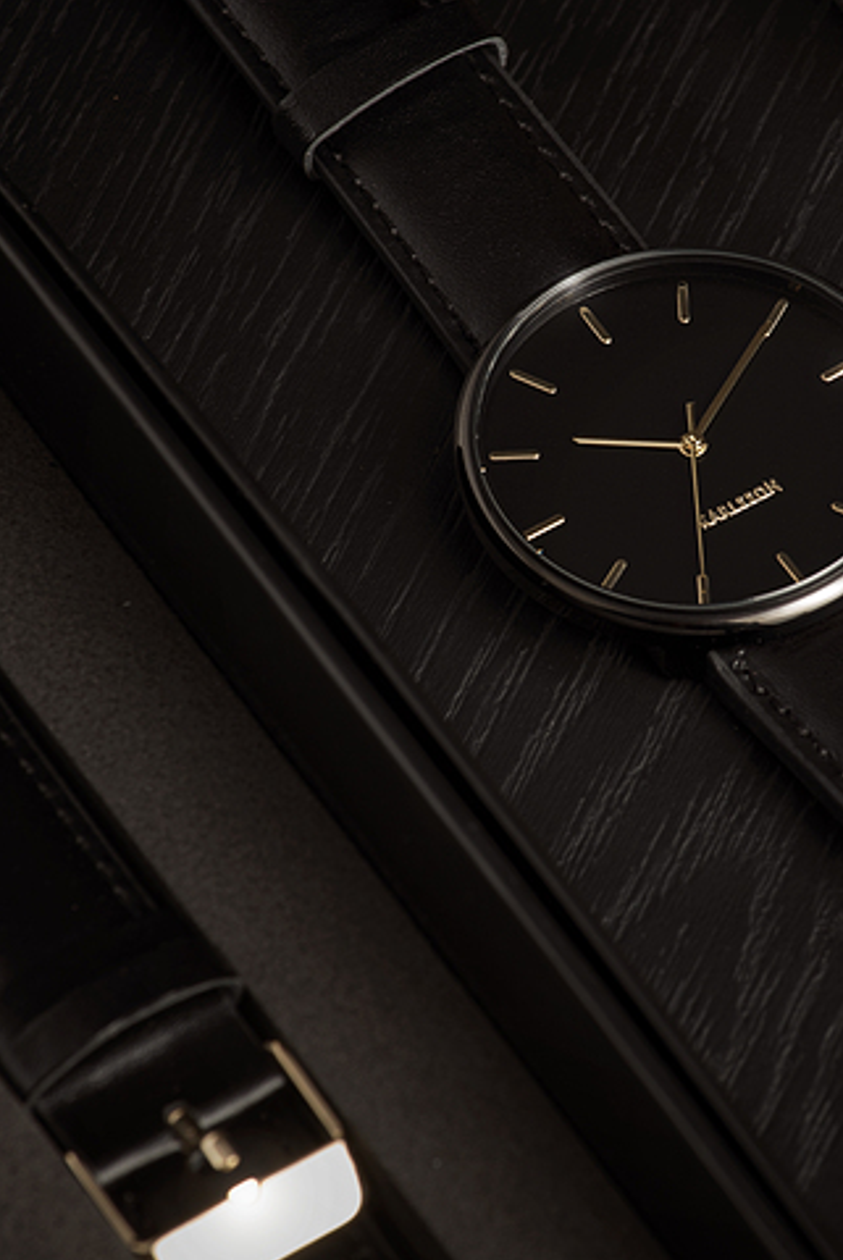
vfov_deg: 5.7
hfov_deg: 3.8
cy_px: 542
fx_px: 12652
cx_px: 574
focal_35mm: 361
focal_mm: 200
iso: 50
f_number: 13
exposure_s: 1/125
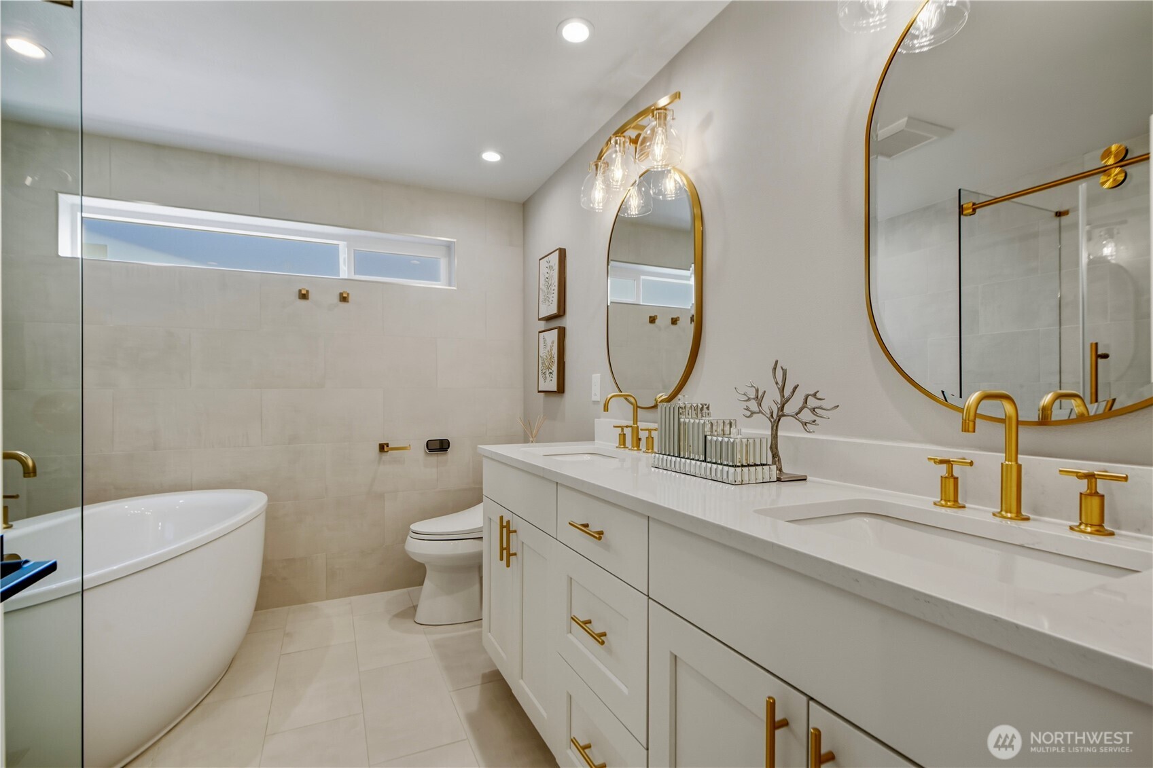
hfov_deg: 96.7
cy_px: 384
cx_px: 576
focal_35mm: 16
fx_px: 512
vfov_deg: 73.7
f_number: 9
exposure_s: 1/160
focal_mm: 16
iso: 400
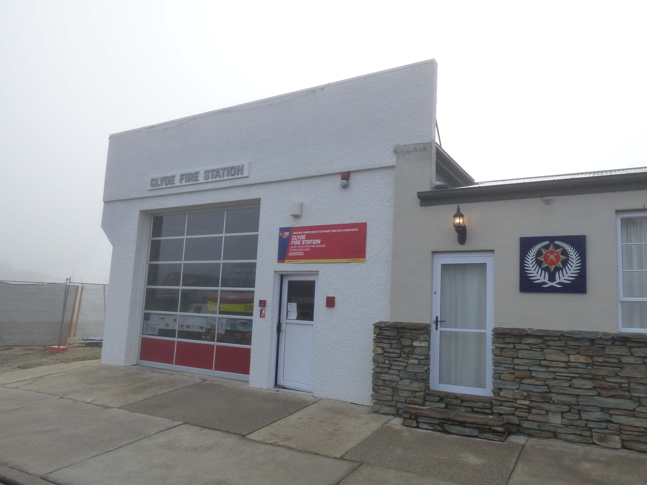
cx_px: 355
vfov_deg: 58.8
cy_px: 258
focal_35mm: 23
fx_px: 430
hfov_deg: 73.7
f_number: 4
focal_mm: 3.58
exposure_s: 1/640
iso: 200
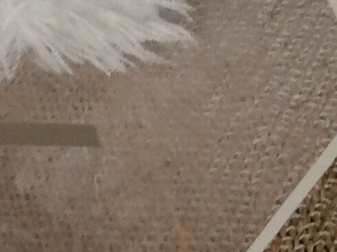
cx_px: -205
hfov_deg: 11.1
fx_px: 1652
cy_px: 99
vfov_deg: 8.7
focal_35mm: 170
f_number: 2.4
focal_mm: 3.3
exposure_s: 1/25
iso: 50
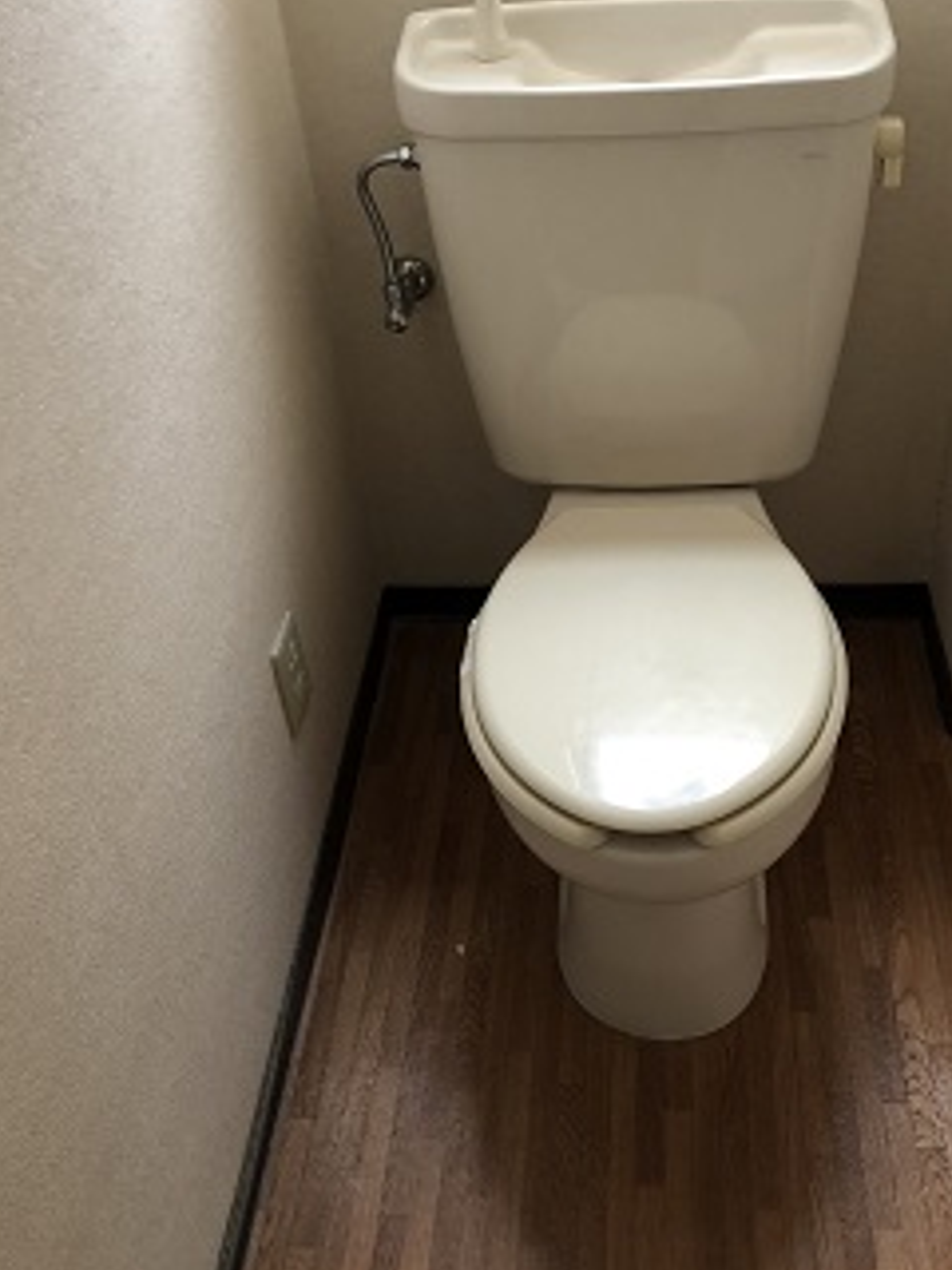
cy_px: 512
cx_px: 579
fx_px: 1283
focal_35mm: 35
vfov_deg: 52.3
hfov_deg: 40.5
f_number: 1.8
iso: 100
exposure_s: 1/10
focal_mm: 4
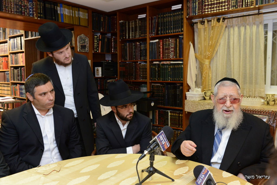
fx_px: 246
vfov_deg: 41.2
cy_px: 92
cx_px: 138
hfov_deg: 58.7
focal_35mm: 32
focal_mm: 32
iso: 3200
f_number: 5.6
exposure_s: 1/80
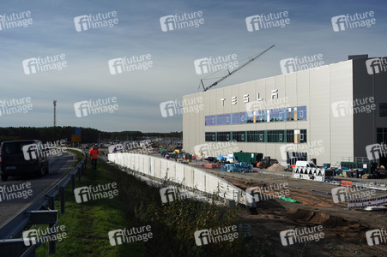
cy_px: 128
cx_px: 194
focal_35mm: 38
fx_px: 408
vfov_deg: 35.0
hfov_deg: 50.7
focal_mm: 38
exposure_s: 1/125
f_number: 8
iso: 100
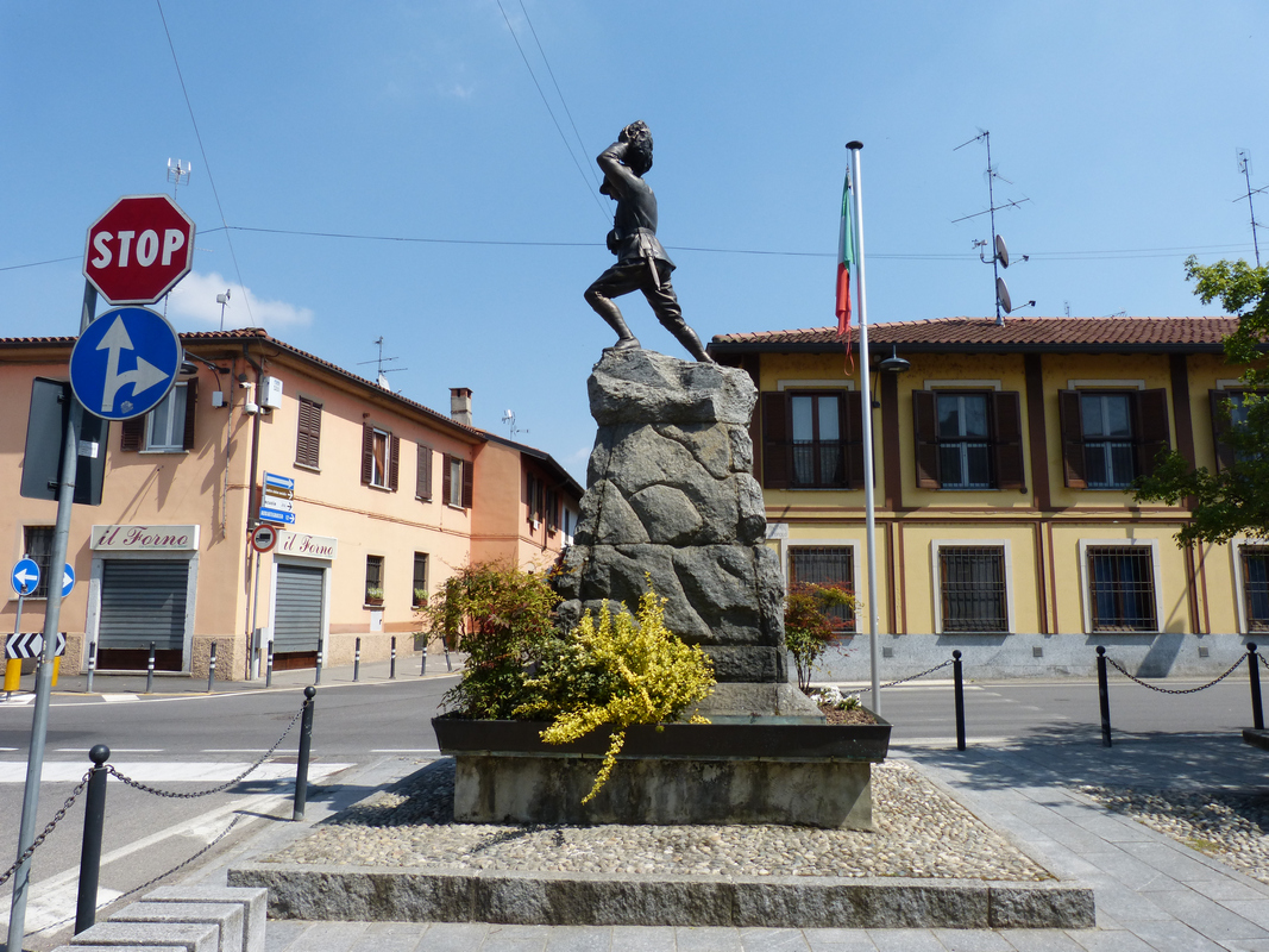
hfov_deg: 69.4
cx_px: 634
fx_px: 916
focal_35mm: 25
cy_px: 476
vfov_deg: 54.9
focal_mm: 4.5
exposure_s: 1/1000
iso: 100
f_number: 4
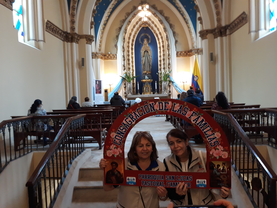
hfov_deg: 65.3
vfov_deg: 51.4
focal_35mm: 27
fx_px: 216
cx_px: 138
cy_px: 104
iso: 200
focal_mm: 3.71
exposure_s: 1/40
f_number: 1.7
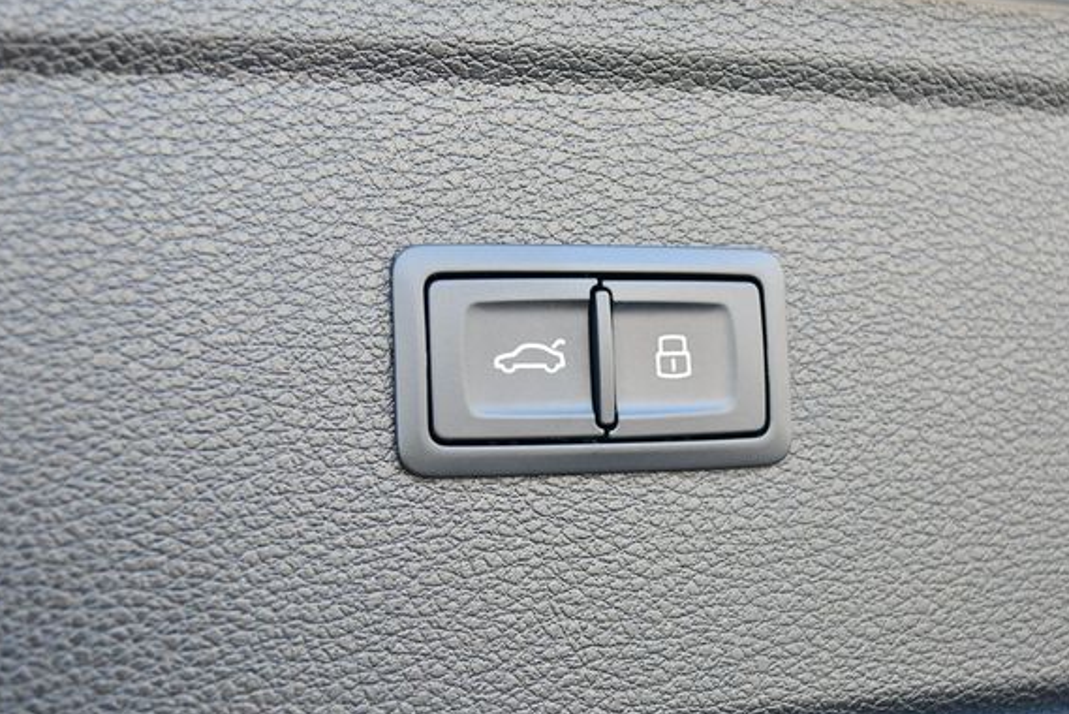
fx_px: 1872
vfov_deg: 21.6
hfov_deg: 31.9
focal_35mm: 63
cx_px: 575
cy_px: 346
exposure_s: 1/250
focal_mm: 28
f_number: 4.5
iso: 800
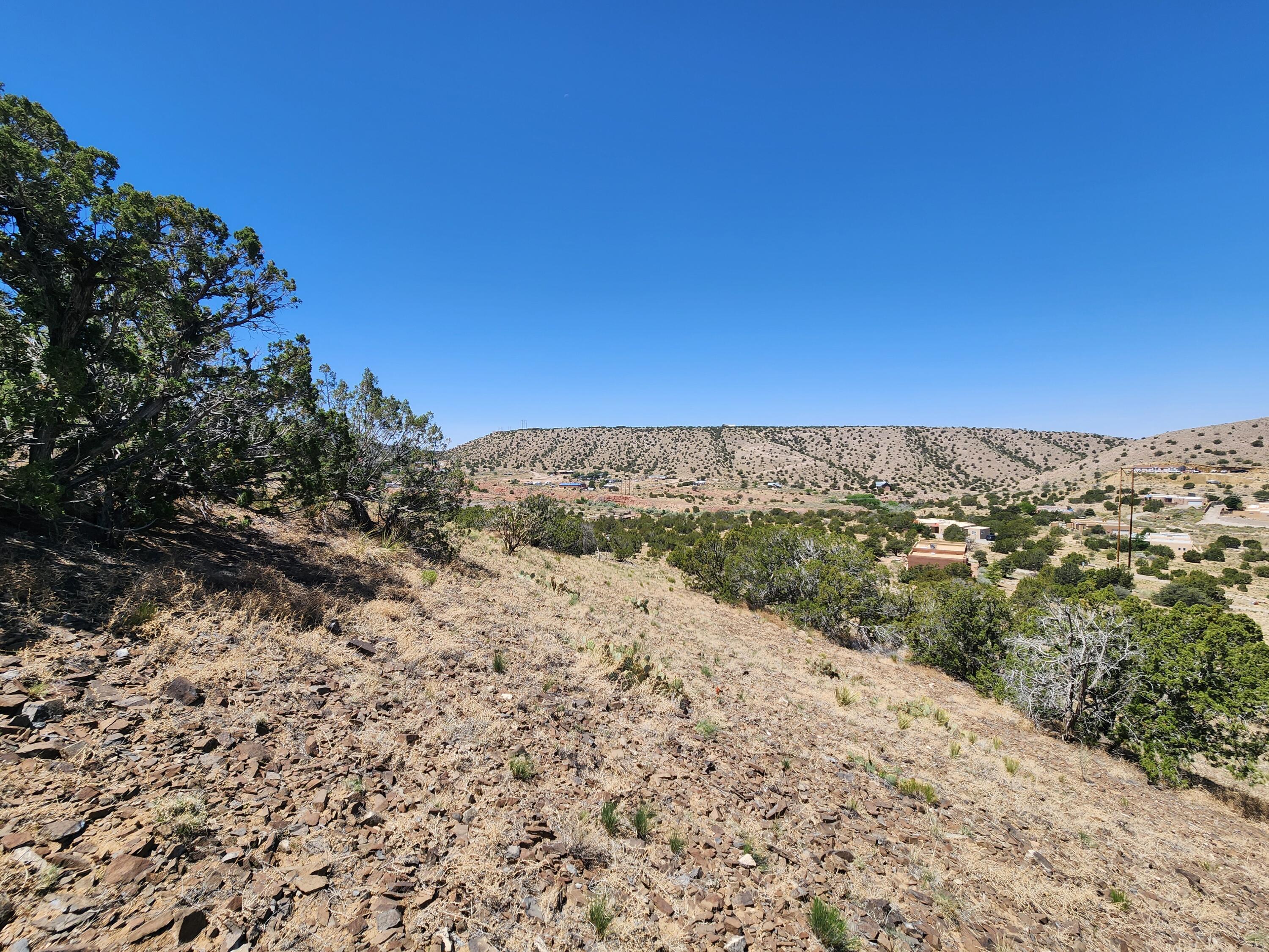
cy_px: 476
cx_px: 634
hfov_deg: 106.2
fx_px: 477
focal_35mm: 13
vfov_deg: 89.9
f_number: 2.2
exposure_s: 1/1780
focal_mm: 2.2
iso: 50
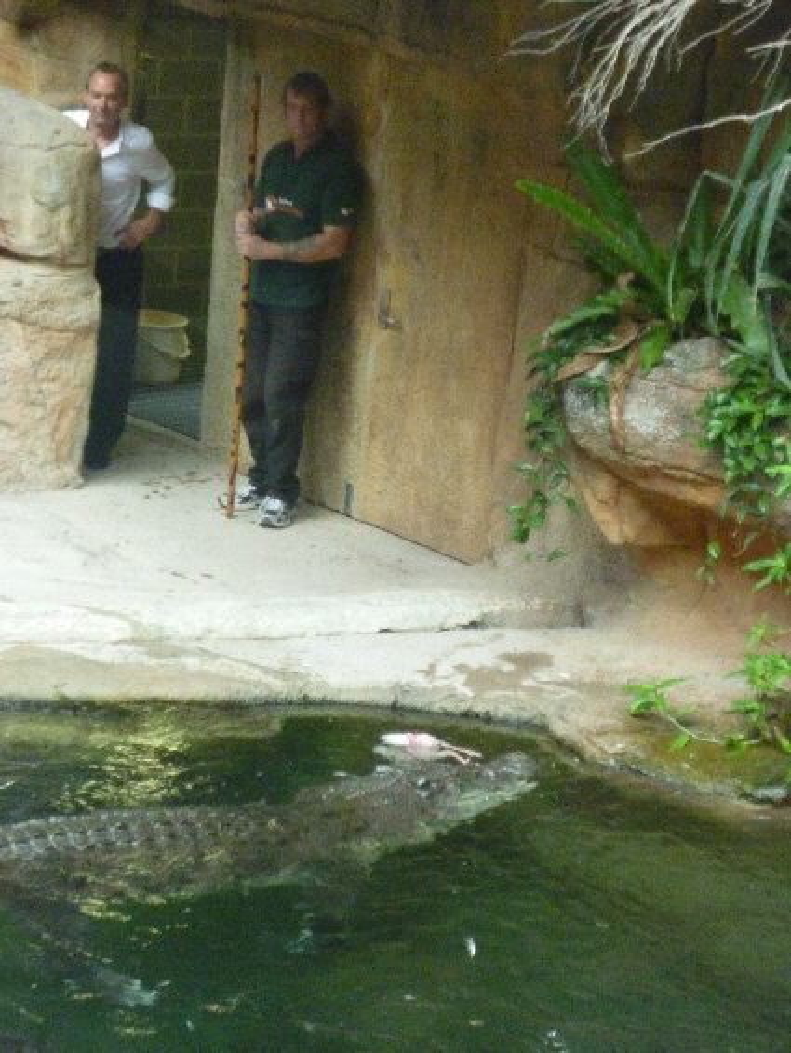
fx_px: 3897
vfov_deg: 15.4
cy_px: 526
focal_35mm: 128
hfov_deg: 11.6
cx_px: 396
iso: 800
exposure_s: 1/60
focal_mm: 22.8
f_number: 5.9
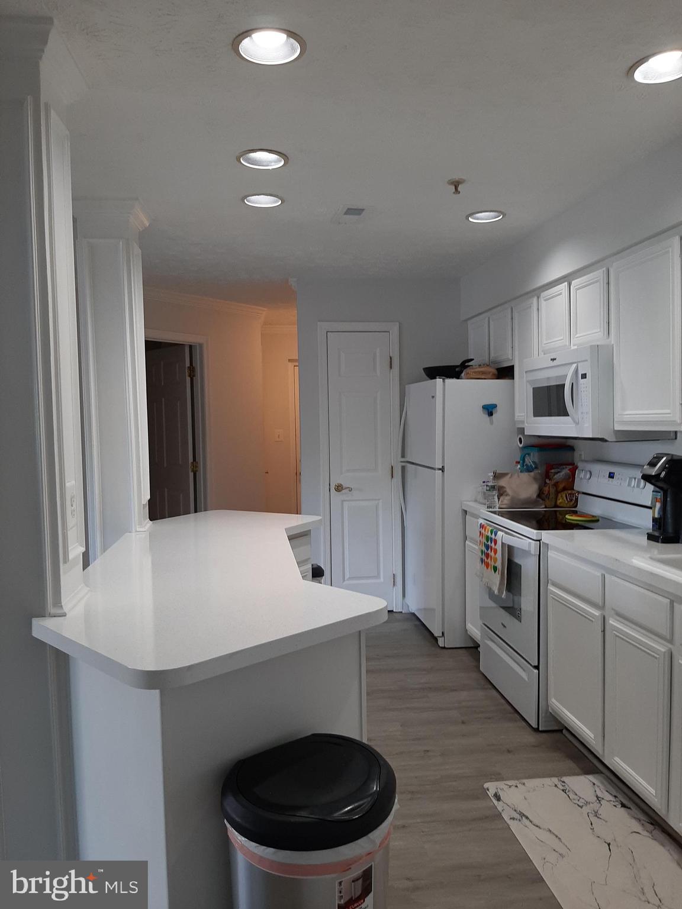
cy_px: 454
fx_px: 683
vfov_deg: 67.3
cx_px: 341
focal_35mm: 26
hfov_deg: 53.1
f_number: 1.7
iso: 64
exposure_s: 1/60
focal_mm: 3.93
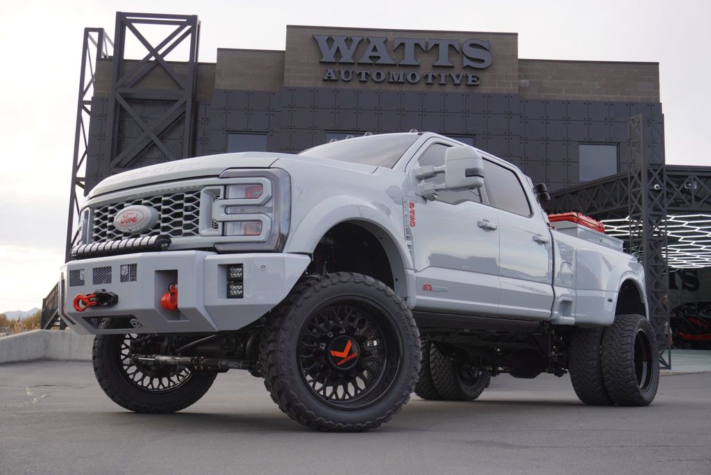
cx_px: 356
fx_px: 800
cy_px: 238
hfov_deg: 47.9
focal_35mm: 40
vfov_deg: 33.1
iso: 100
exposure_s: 1/80
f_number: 5.6
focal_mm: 27
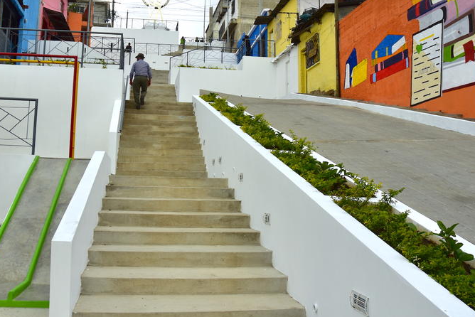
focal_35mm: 38
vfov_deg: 34.8
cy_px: 111
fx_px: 502
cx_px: 202
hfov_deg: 50.5
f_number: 4.5
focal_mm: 18
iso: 100
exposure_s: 1/800
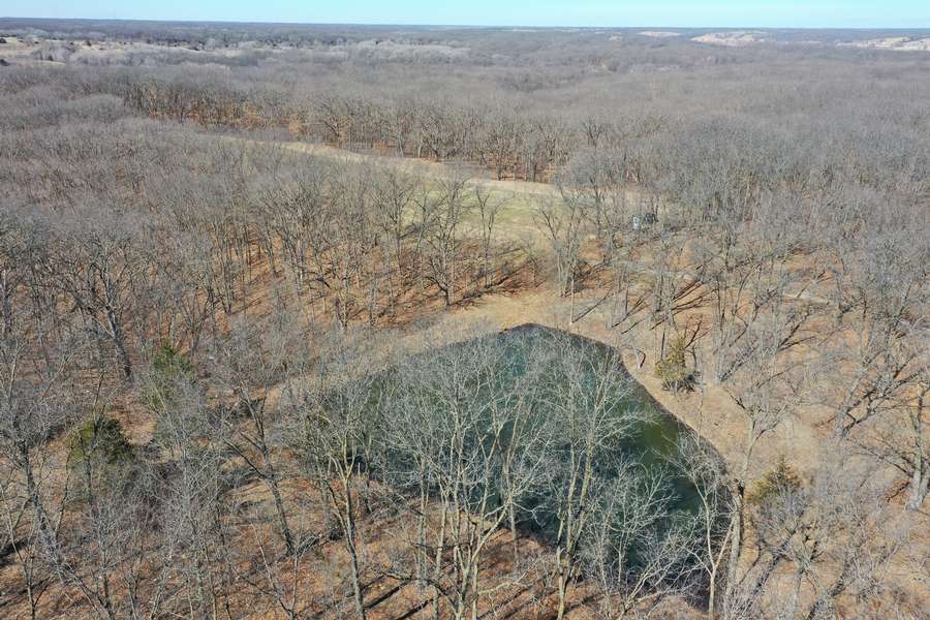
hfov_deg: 65.5
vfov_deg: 46.4
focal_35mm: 28
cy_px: 310
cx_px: 465
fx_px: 723
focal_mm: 10.26
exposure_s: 1/320
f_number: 5
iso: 100
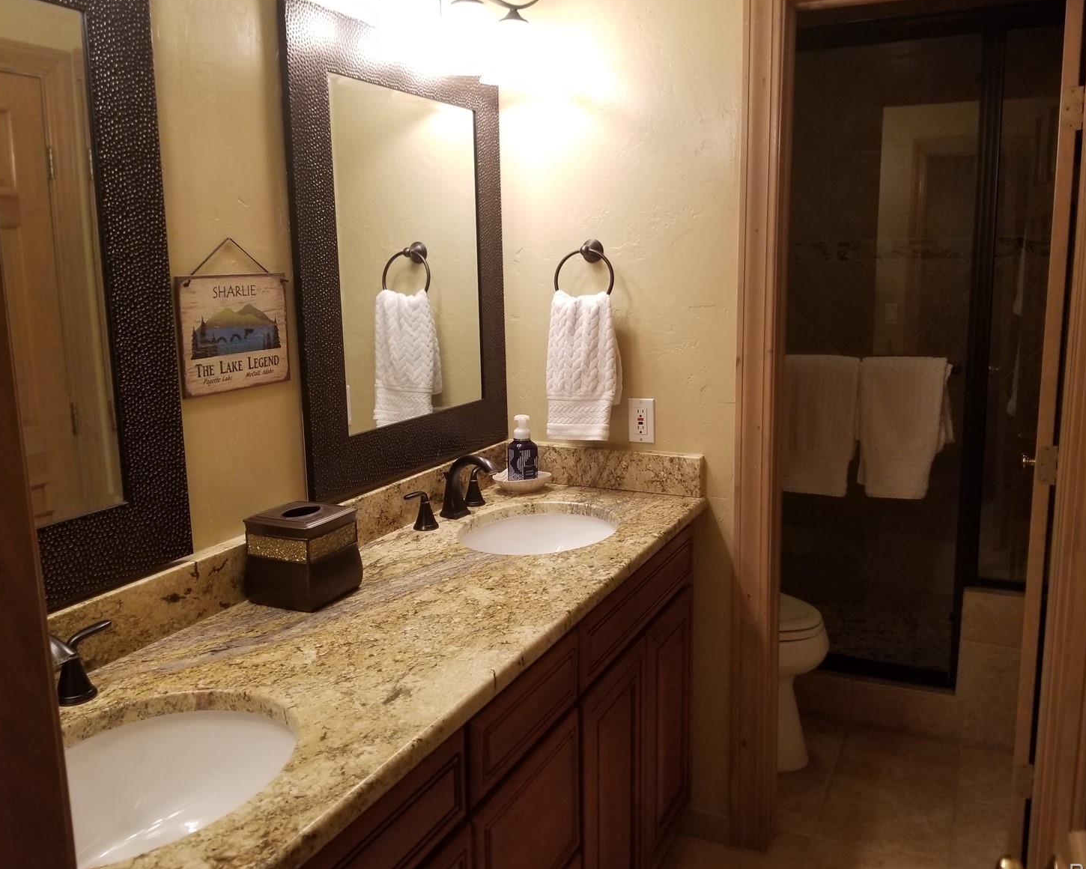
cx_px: 592
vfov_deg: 51.5
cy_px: 438
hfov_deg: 62.1
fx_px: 900
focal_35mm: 28
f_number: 1.7
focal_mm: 4.25
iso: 160
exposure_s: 1/60
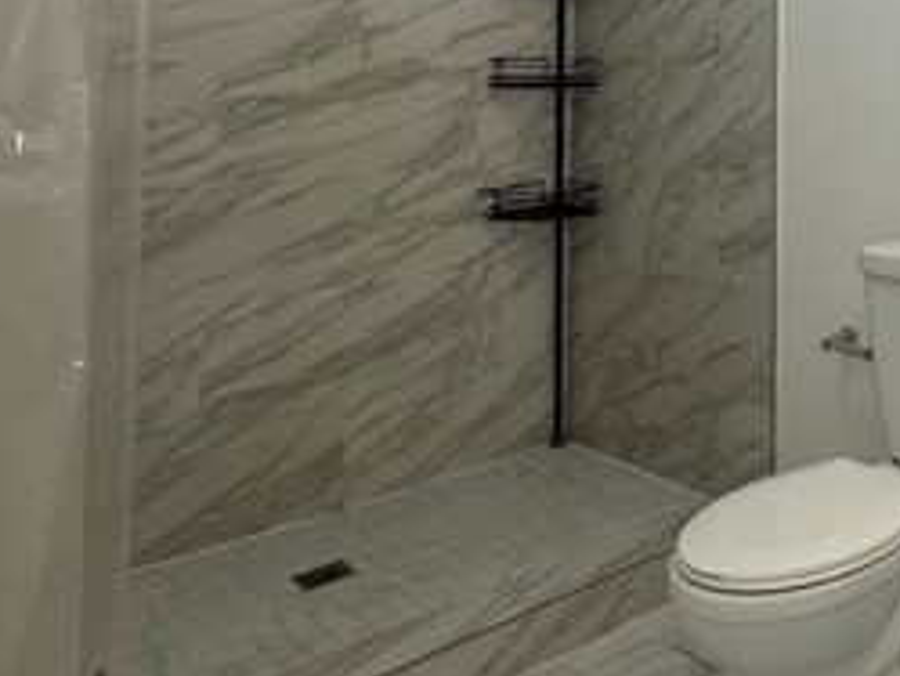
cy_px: 43
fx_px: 936
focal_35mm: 36
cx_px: 1037
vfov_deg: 36.7
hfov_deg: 39.6
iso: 200
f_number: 2.2
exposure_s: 1/120
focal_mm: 2.22
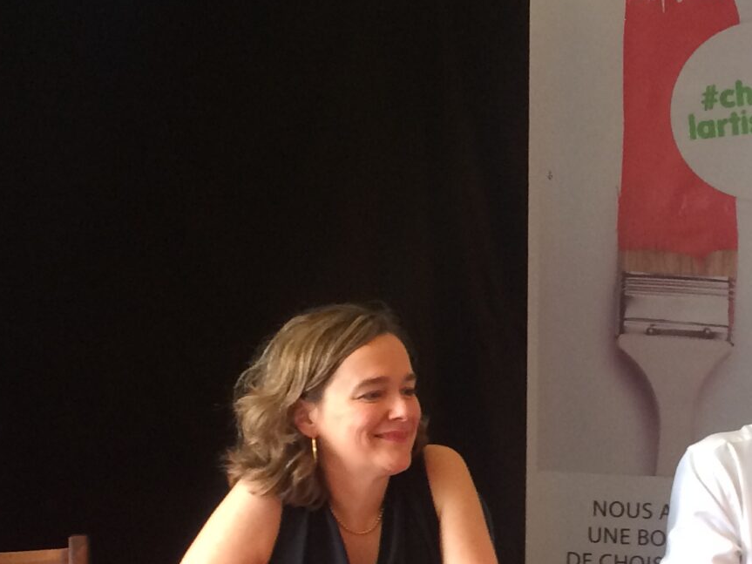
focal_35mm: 86
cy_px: 536
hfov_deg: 22.6
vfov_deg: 16.9
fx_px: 1868
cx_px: 518
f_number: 2.2
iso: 160
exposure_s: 1/33
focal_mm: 4.15
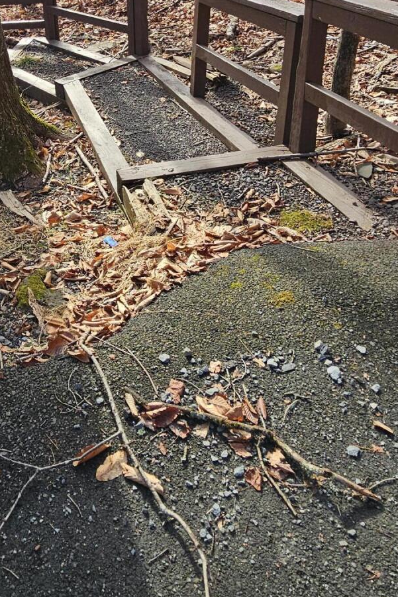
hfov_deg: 41.1
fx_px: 497
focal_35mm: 30
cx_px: 60
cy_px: 103
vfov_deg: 56.5
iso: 50
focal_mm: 2.2
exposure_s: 1/428
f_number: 2.2
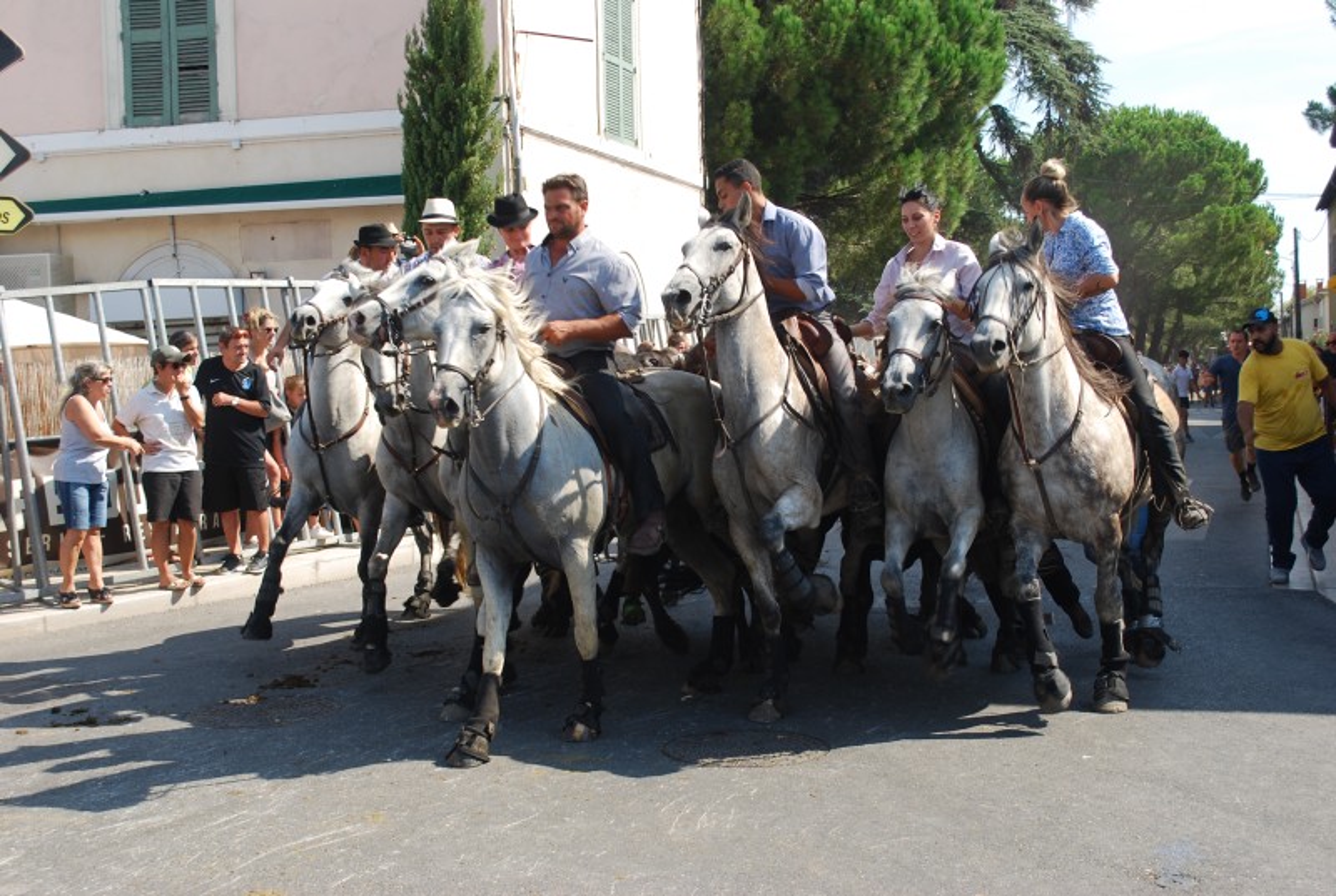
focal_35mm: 48
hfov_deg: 41.0
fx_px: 1785
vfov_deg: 28.2
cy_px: 448
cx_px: 668
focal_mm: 32
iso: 100
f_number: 6.3
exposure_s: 1/160
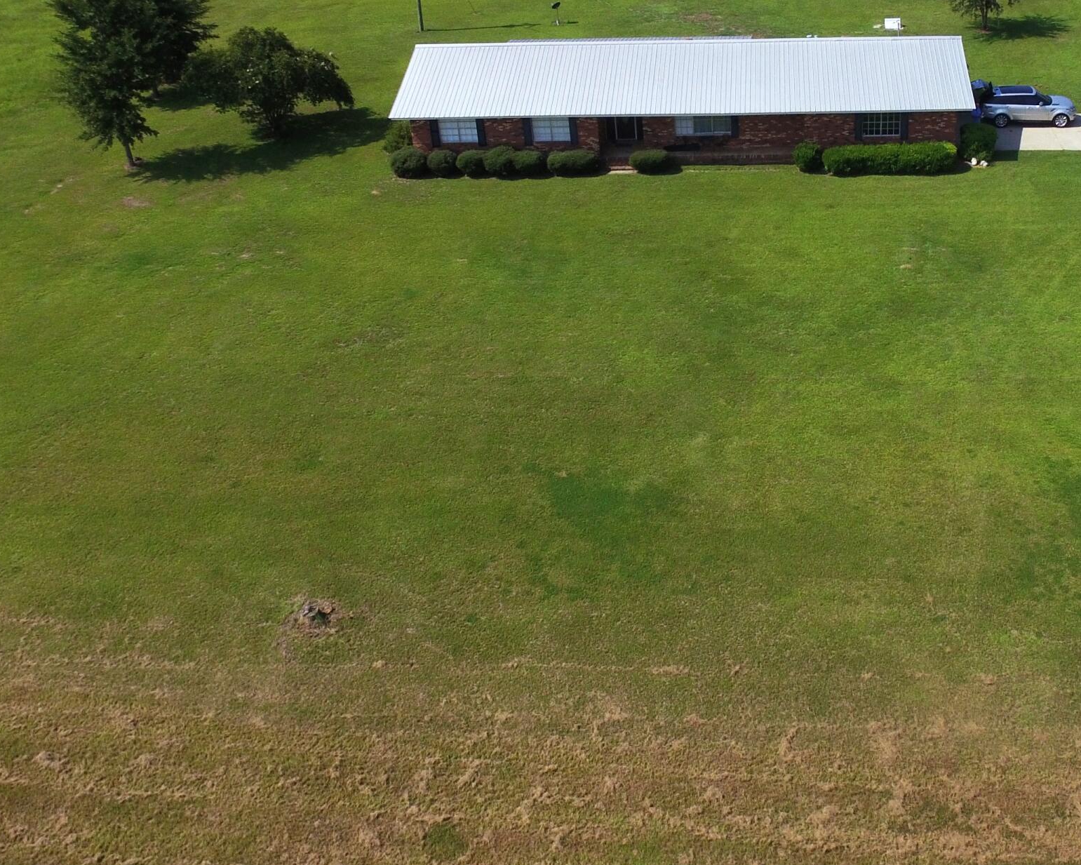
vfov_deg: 38.3
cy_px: 227
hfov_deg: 46.5
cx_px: 788
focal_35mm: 38
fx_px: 1216
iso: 100
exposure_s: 1/1869
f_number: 2.8
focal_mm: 3.61
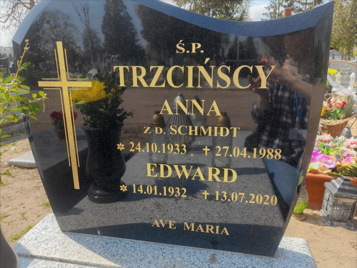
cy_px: 134
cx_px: 178
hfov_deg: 69.4
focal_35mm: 25
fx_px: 258
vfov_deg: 54.9
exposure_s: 1/135
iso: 20
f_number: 2
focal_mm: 4.6
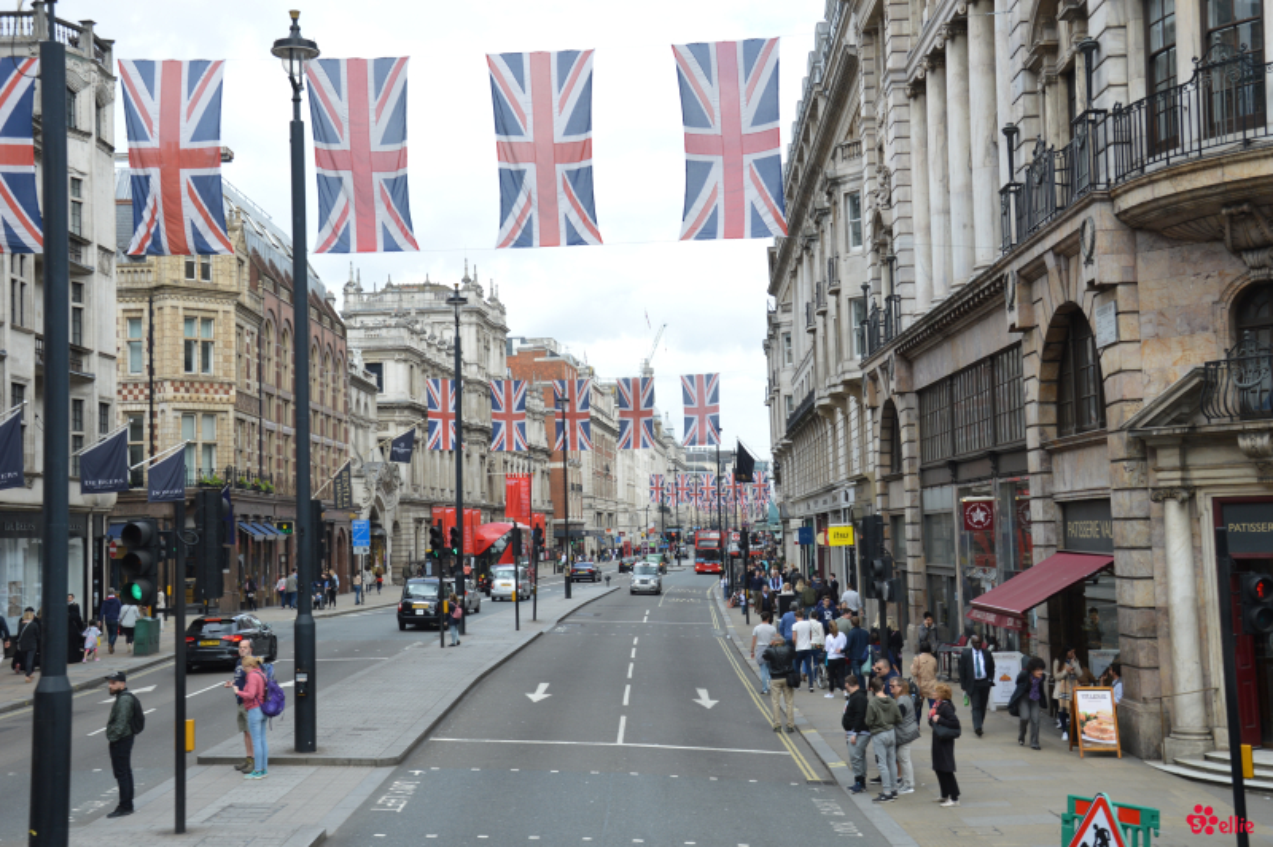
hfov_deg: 43.6
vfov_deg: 29.8
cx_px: 636
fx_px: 1590
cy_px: 424
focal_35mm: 45
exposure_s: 1/160
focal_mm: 30
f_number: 6.3
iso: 100
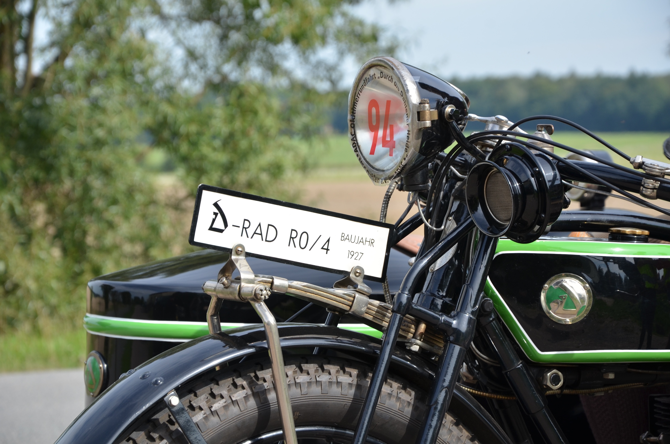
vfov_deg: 9.9
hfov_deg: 14.9
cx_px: 335
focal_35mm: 138
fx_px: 2563
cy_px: 222
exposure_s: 1/250
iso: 160
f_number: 8
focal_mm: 92
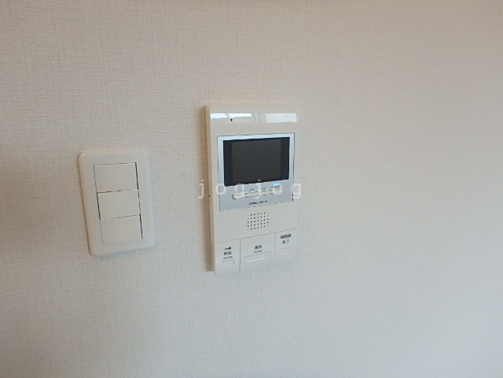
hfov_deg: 79.0
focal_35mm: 21
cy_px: 189
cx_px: 252
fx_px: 305
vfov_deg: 63.4
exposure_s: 1/30
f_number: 3.5
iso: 320
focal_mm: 3.7
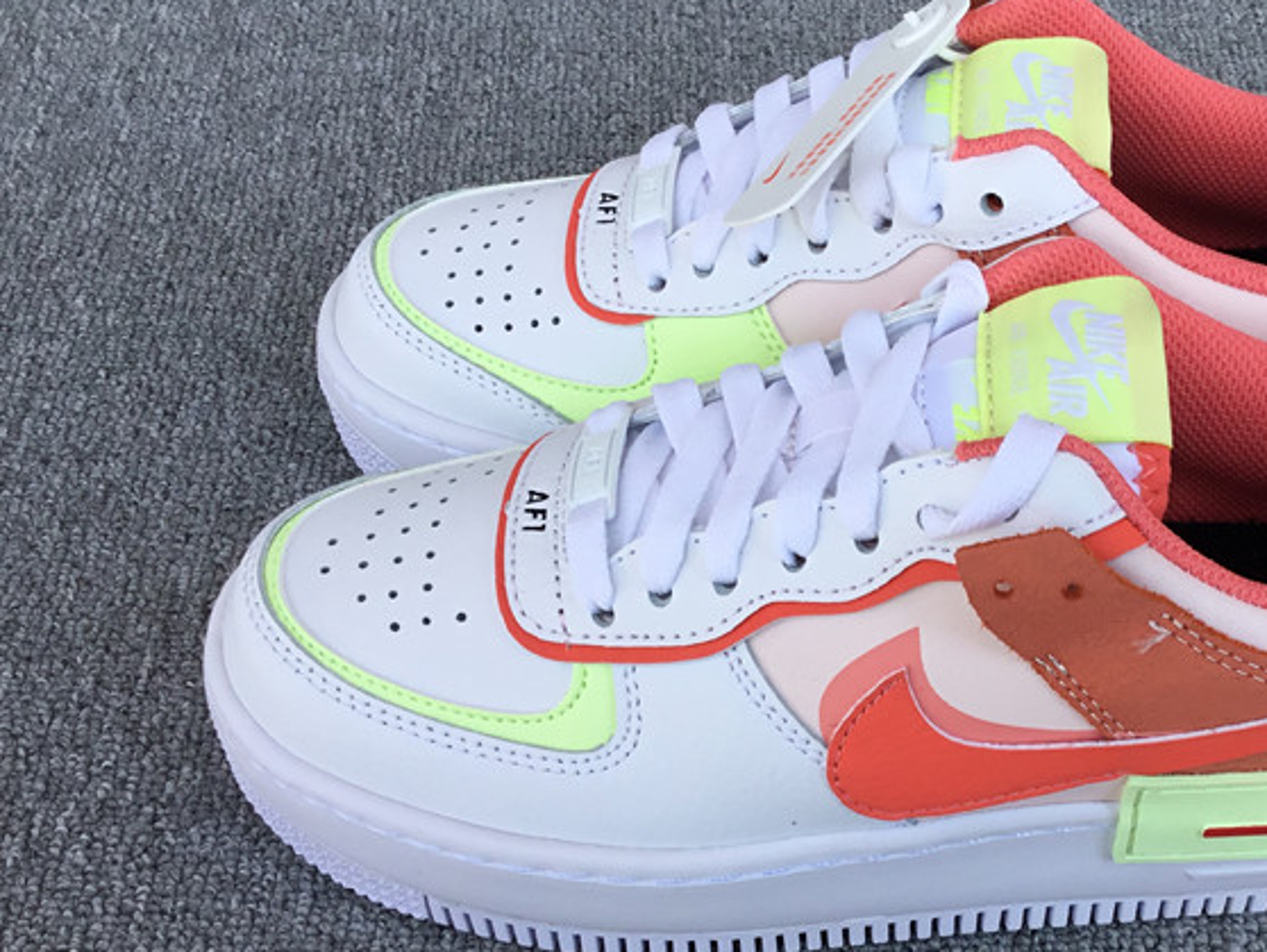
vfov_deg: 29.1
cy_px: 521
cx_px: 895
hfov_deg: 37.5
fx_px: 1831
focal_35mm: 50
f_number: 2.4
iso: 25
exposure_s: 1/382
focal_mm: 3.3
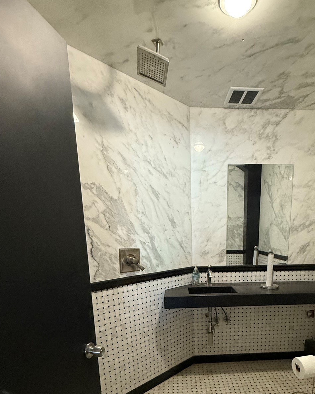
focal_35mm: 22
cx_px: 196
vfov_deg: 70.9
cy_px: 287
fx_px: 256
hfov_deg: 62.3
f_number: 2.2
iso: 500
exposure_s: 1/60
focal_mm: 2.22
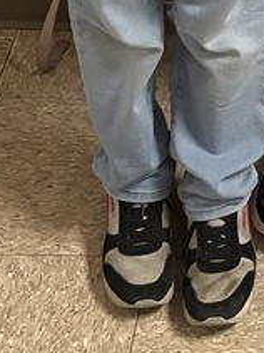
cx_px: 353
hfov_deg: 11.4
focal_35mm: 126
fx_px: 1283
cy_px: -420
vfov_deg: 12.9
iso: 500
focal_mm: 5.96
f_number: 1.6
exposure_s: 1/60
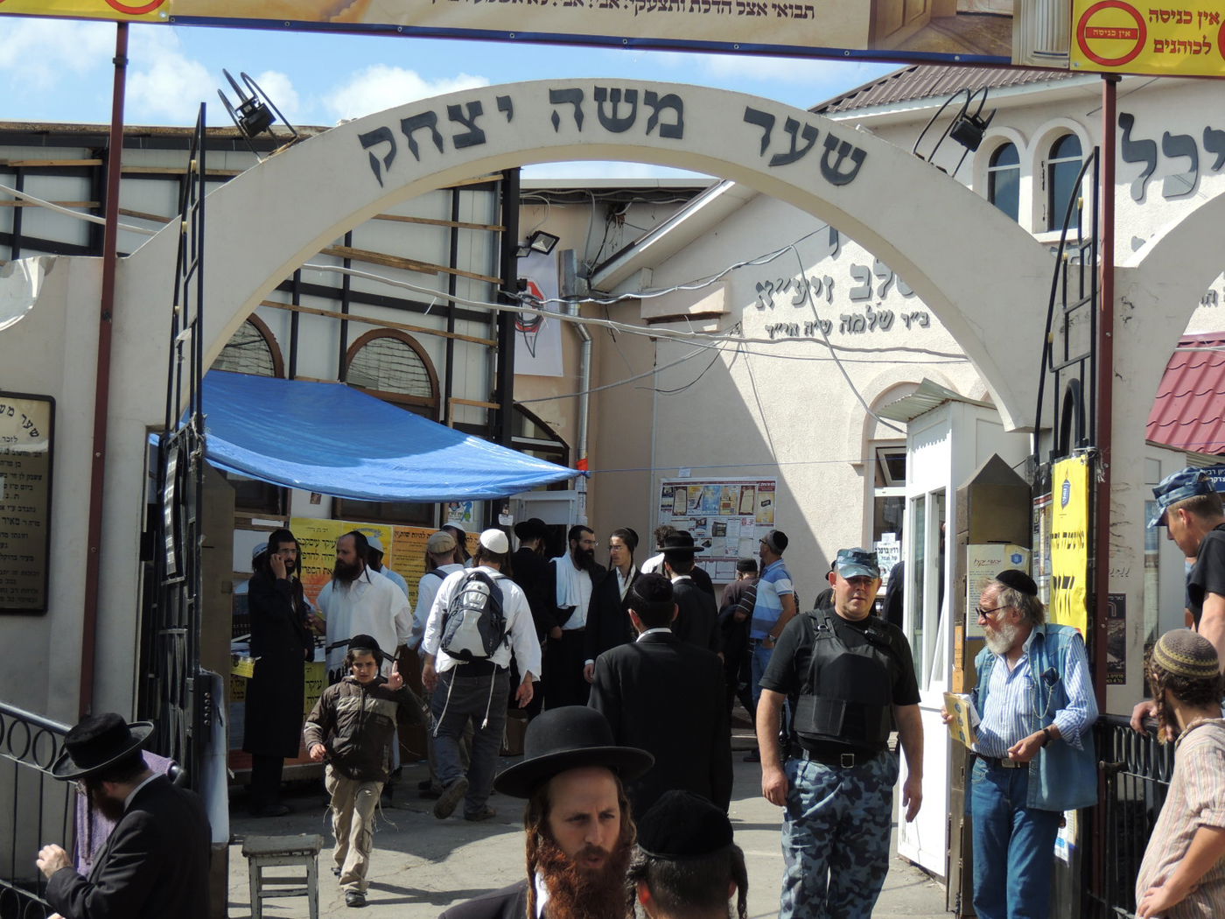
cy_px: 460
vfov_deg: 19.6
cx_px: 612
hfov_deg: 26.0
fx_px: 2654
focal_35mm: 75
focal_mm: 13.3
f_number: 3.9
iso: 100
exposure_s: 1/640
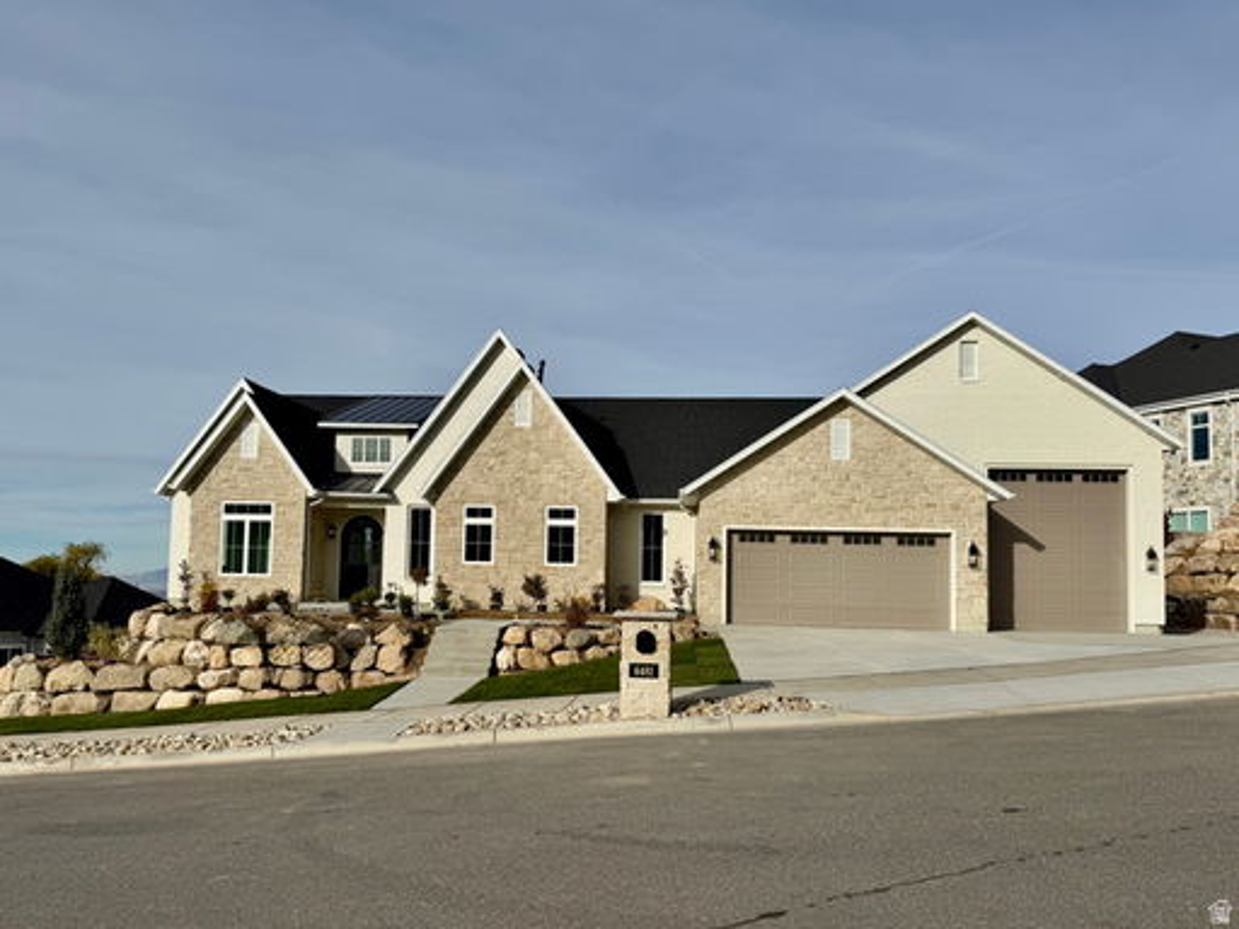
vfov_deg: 56.8
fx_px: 859
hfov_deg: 71.6
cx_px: 620
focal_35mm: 24
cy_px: 464
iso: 80
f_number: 1.78
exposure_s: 1/9009
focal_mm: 6.76
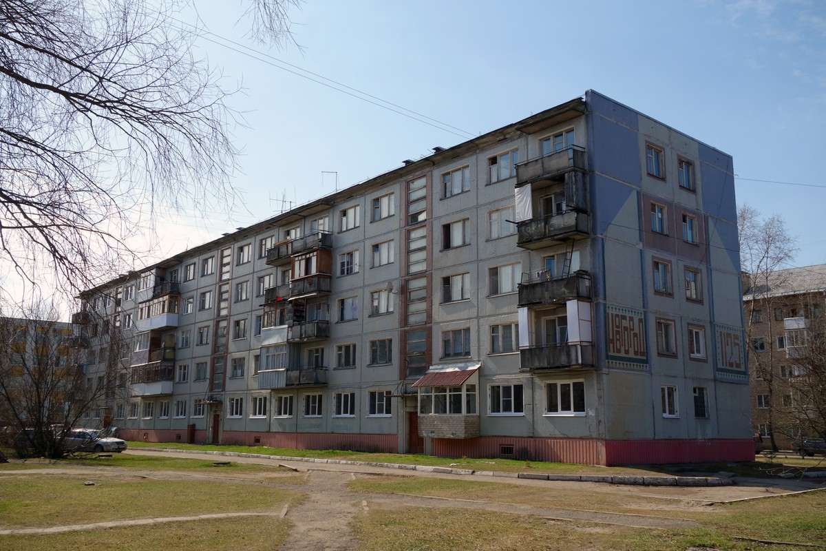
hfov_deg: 58.7
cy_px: 276
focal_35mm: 32
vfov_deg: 41.1
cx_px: 413
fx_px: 734
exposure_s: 1/500
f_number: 5.6
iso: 125
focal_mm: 11.89
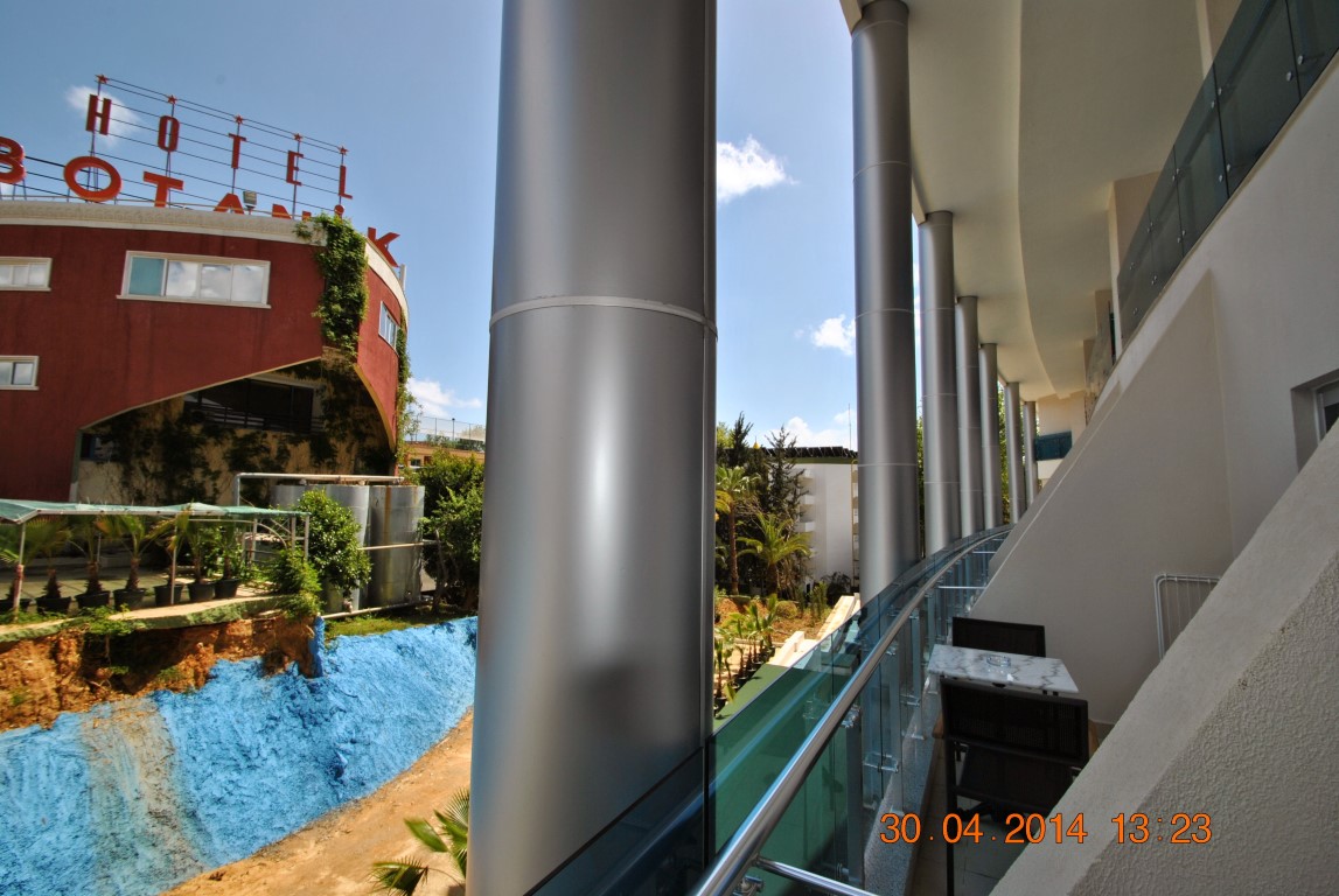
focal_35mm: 15
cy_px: 448
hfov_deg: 100.3
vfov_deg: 77.5
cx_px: 670
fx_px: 559
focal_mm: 10
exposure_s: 1/200
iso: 100
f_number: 10
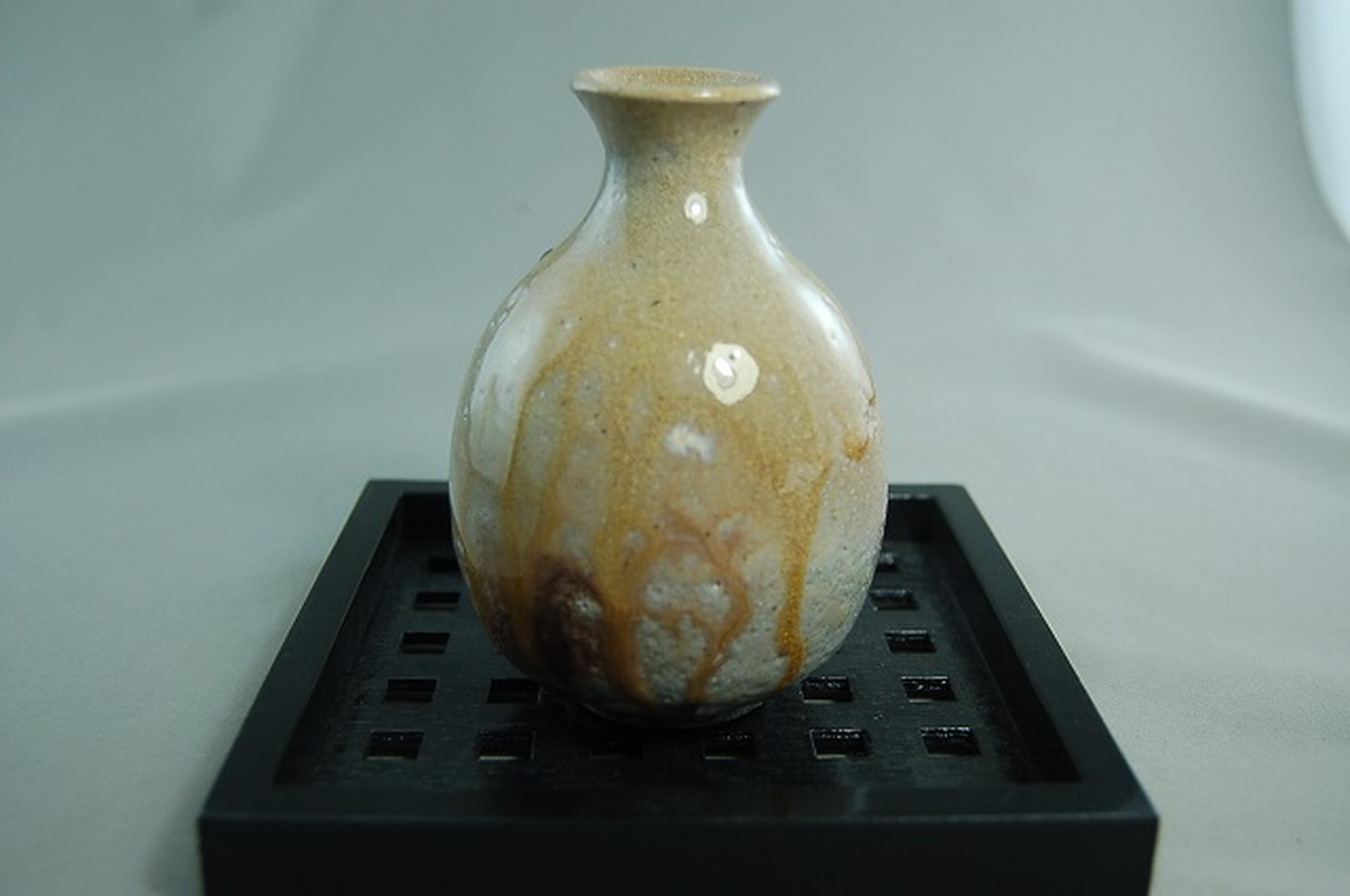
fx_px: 1461
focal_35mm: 39
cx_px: 675
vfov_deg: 34.1
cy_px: 448
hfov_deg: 49.6
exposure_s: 1/30
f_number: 4
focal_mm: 26
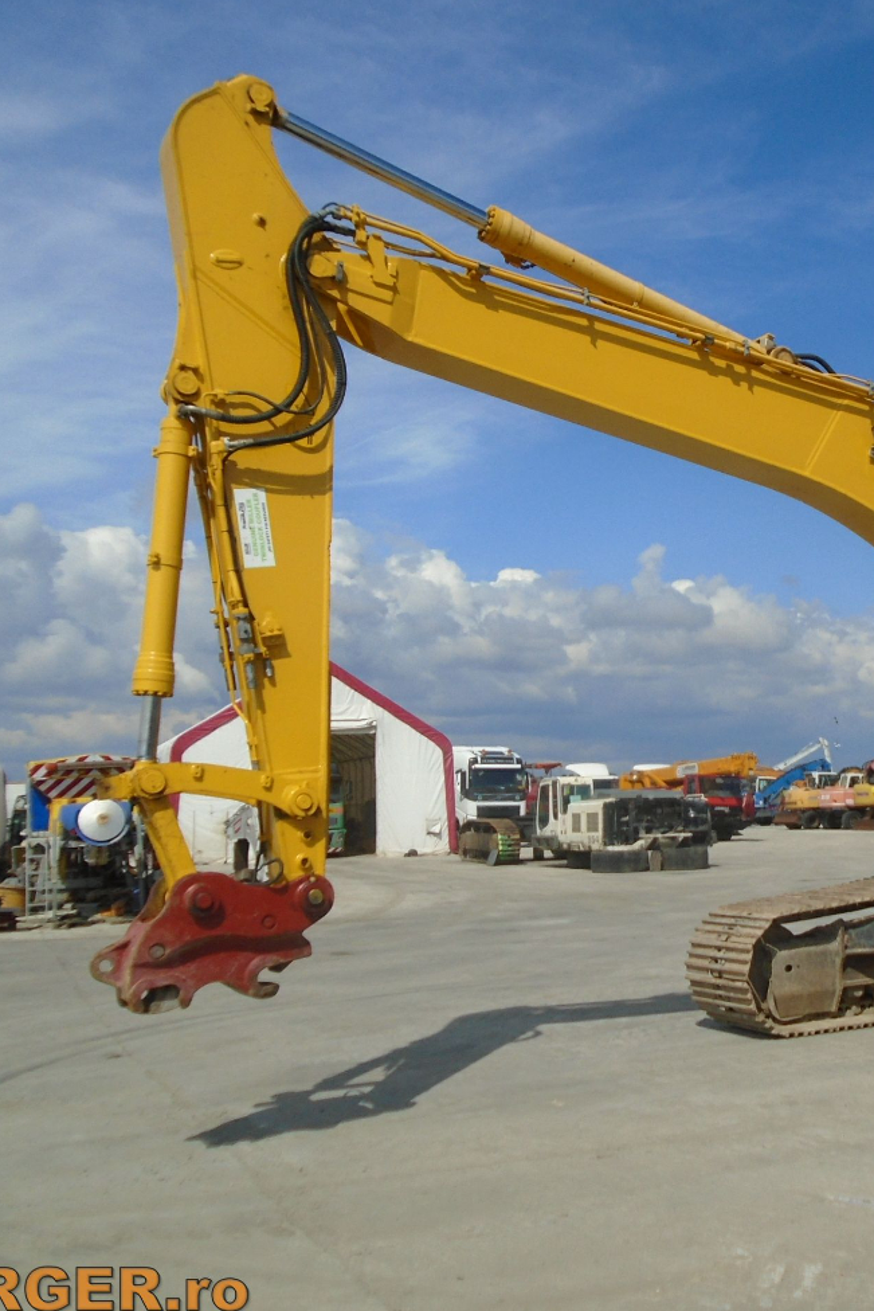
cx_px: 761
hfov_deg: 34.3
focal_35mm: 37
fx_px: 1347
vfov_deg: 51.9
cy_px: 658
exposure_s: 1/400
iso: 100
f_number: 8
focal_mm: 4.6
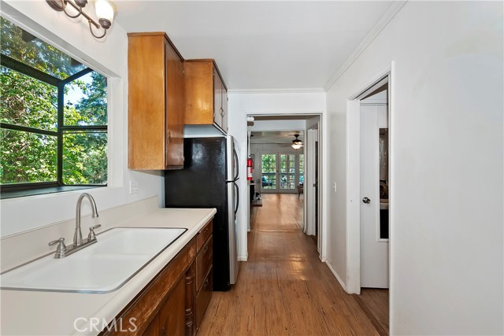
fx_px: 210
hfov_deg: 100.4
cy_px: 168
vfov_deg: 77.4
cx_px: 252
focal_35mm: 15
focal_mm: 10
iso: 400
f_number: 8
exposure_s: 1/30
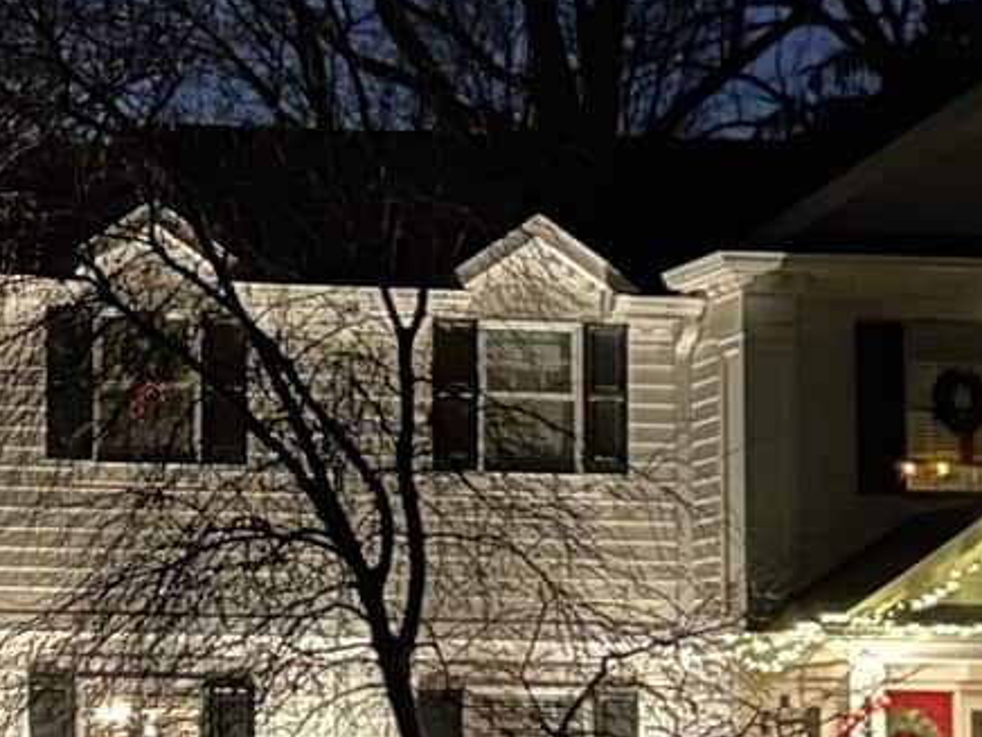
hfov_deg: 15.7
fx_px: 3461
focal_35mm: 122
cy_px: 600
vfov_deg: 12.1
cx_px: -108
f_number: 1.5
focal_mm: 5.7
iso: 640
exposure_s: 1/11
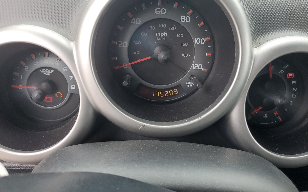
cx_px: 162
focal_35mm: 30
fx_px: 252
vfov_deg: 41.7
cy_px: 80
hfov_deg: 62.9
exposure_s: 1/120
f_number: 1.5
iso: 63
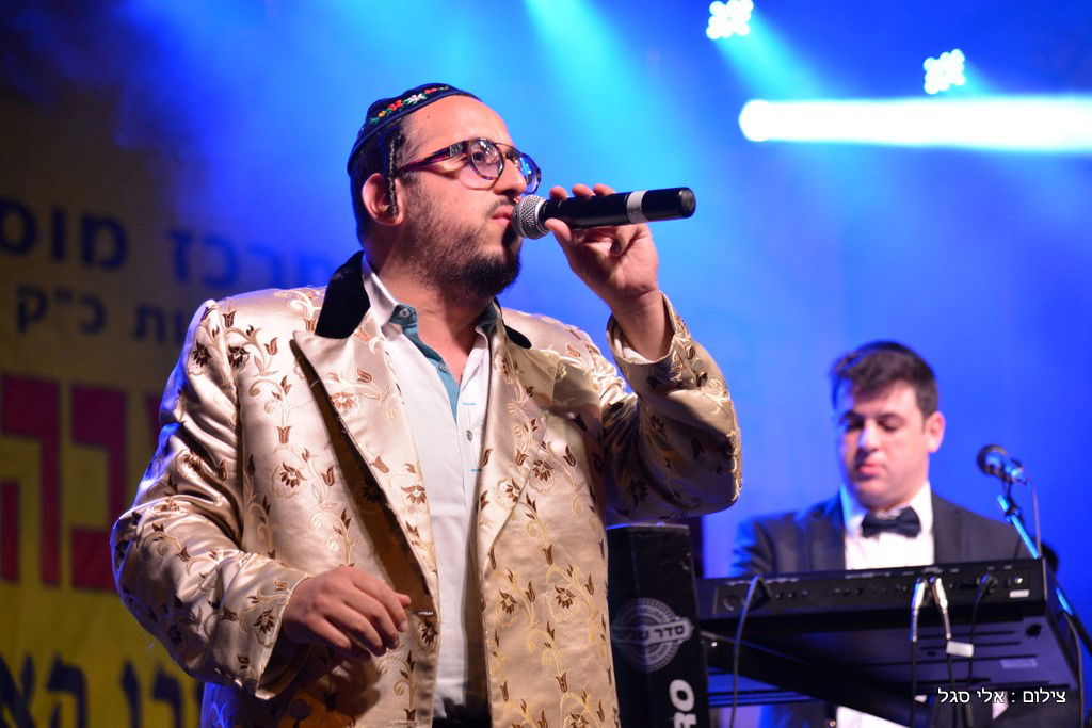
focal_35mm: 105
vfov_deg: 13.0
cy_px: 364
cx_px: 546
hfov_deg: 19.5
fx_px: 3185
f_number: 4.5
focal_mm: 105
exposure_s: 1/200
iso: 1600
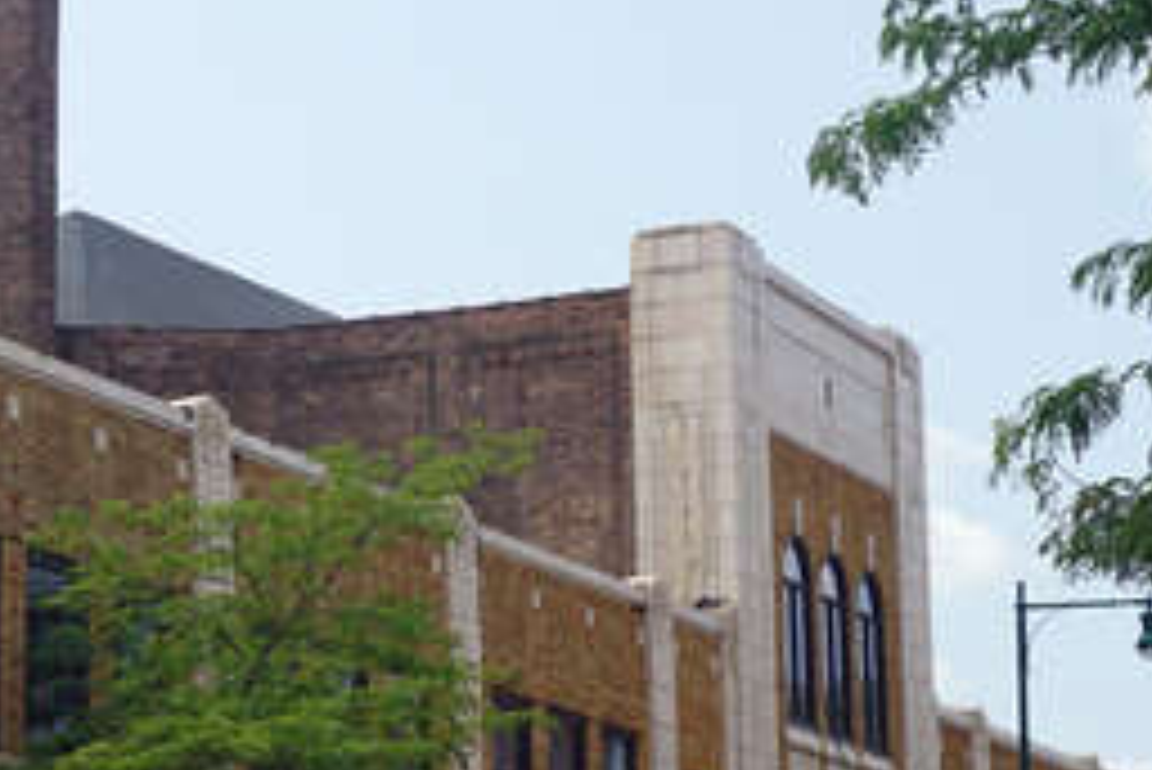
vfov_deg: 10.8
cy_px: 475
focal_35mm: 127
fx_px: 4052
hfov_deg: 16.0
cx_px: 90
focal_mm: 27
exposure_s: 1/125
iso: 100
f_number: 11
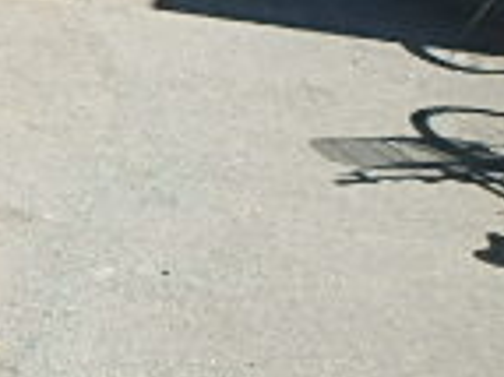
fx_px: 1367
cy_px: -92
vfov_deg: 15.1
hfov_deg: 16.0
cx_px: -525
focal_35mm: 94
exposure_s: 1/400
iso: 125
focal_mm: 3.7
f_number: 3.5
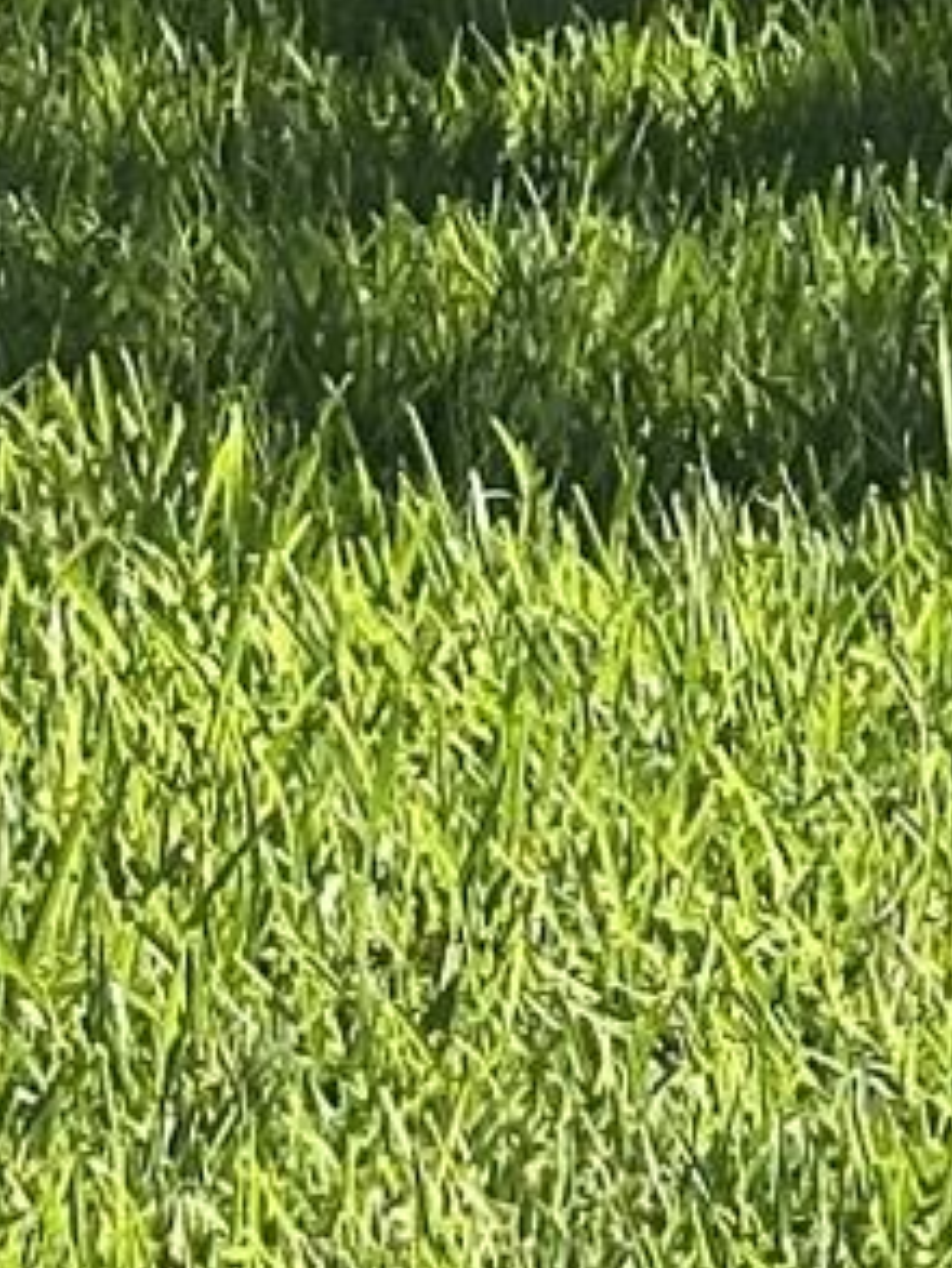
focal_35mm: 328
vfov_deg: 5.6
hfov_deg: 4.4
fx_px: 12019
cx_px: 2631
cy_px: -2540
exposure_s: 1/3058
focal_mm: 6.86
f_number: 1.78
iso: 64
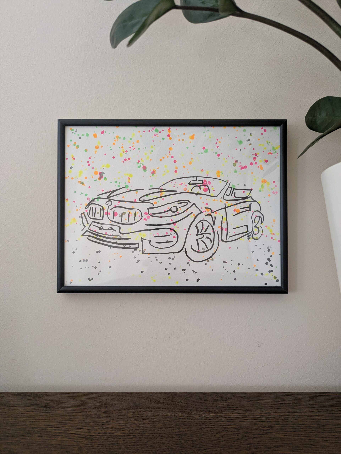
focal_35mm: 25
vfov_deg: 69.4
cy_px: 227
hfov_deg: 54.9
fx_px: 328
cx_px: 170
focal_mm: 5.43
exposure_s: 1/25
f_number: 1.89
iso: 493
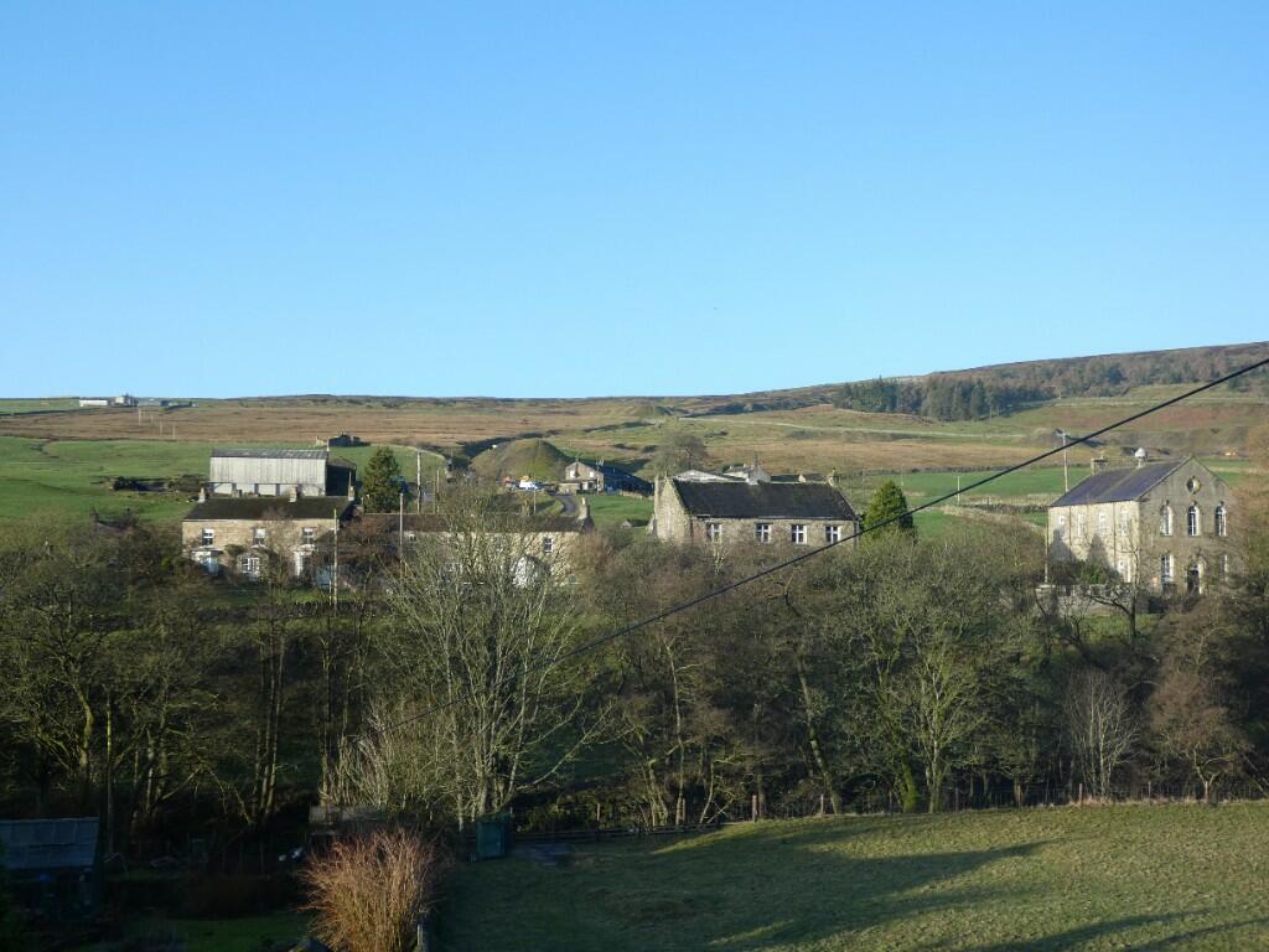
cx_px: 634
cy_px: 476
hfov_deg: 43.9
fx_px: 1576
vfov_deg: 33.6
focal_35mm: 43
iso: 80
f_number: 3.7
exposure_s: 1/200
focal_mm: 7.8
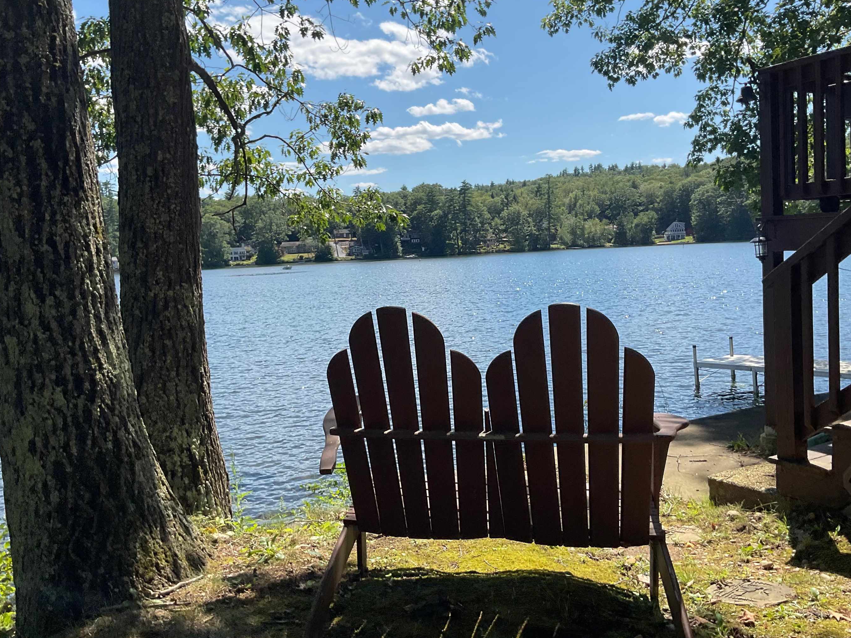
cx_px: 432
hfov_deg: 55.4
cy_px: 319
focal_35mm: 33
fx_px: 811
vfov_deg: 42.9
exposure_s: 1/1626
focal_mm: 3
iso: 16
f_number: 1.8
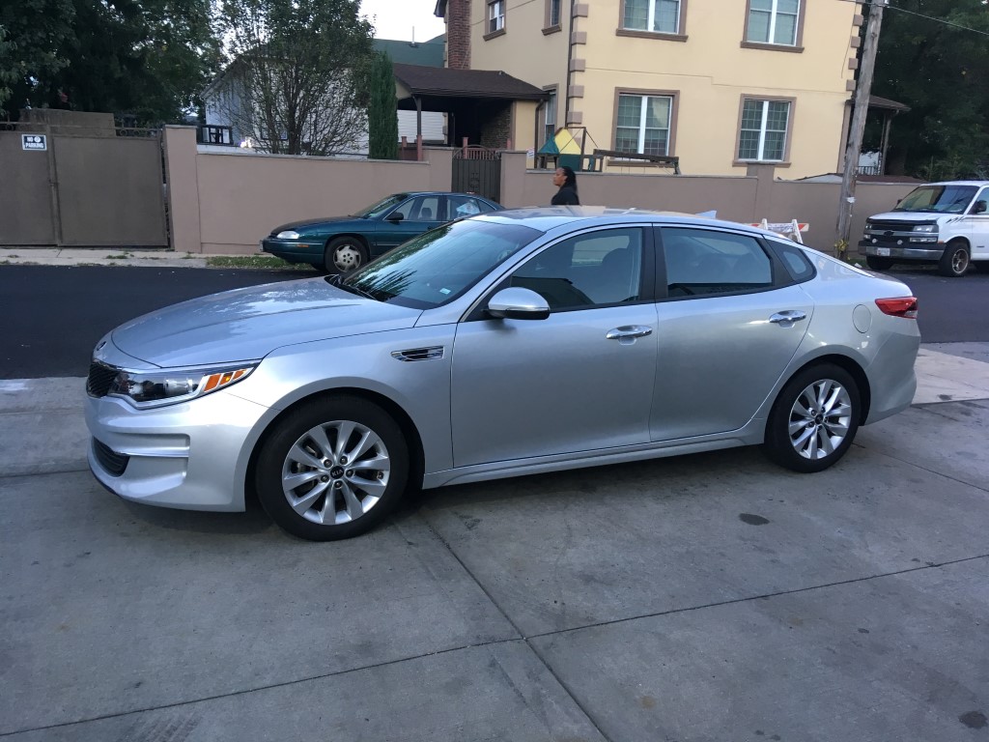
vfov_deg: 48.2
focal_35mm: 29
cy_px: 371
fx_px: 829
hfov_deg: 61.7
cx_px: 494
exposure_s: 1/30
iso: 64
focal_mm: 4.15
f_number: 2.2
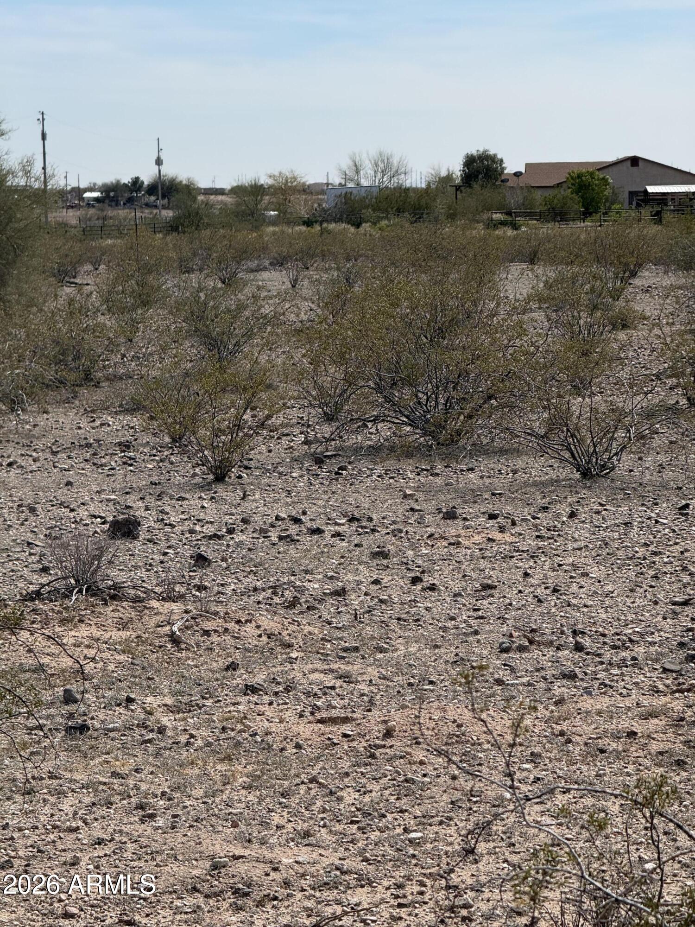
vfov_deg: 16.4
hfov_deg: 12.3
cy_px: 464
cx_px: 348
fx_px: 3212
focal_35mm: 120
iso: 50
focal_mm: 15.66
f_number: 2.8
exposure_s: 1/2439
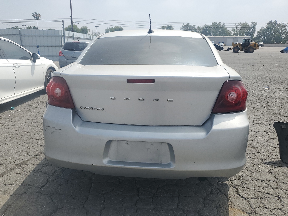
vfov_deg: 51.4
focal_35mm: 27
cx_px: 141
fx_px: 225
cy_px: 111
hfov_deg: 65.3
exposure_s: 1/5000
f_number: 1.5
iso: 50
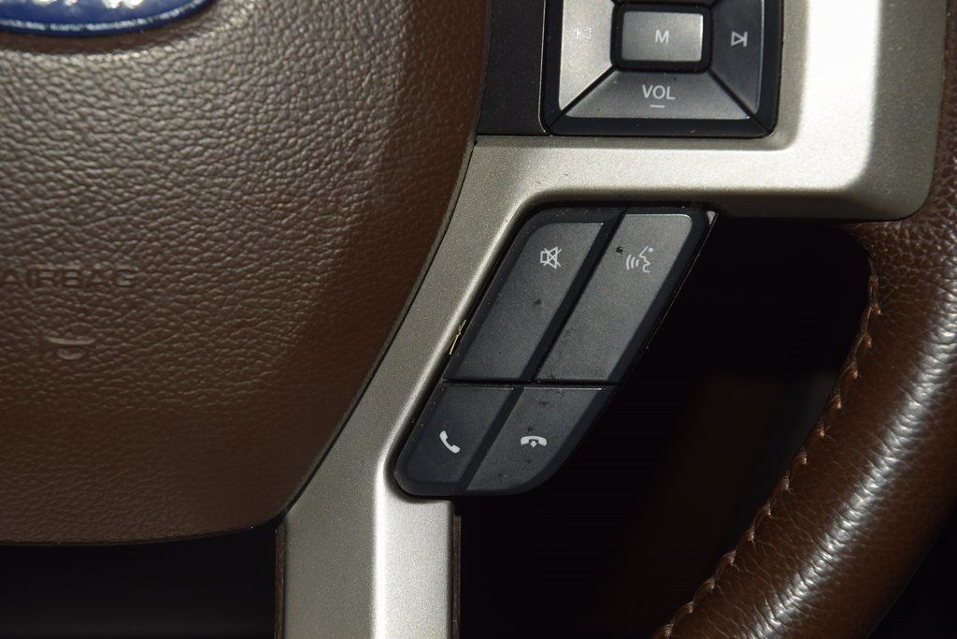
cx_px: 478
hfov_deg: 19.5
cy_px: 320
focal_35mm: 105
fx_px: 2791
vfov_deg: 13.0
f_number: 8
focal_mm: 70
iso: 100
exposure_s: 1/125
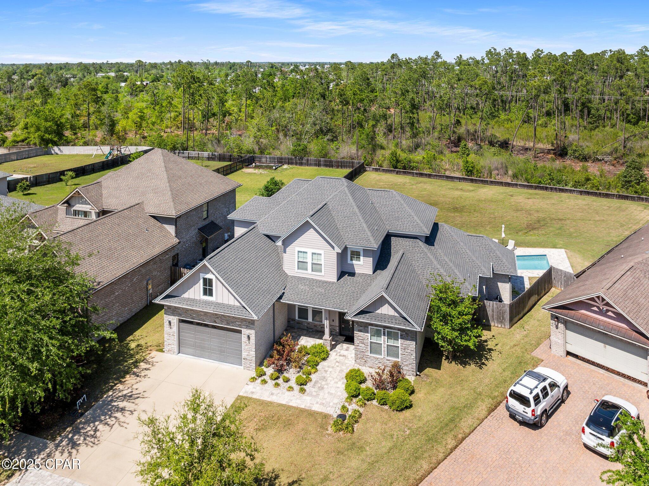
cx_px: 324
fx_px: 450
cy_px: 243
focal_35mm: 24
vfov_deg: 56.8
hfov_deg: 71.6
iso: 100
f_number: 4
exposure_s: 1/500
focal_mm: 12.29
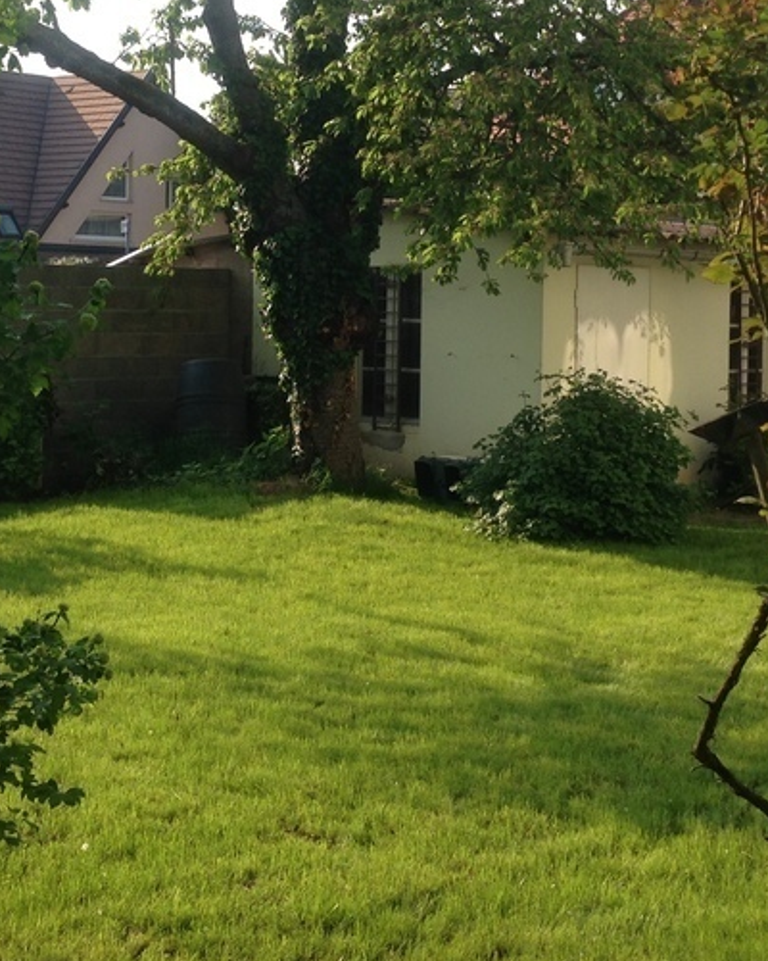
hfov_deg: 23.1
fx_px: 1875
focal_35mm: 66
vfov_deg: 28.5
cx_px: 457
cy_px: 292
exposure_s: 1/678
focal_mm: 4.13
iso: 50
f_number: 2.4
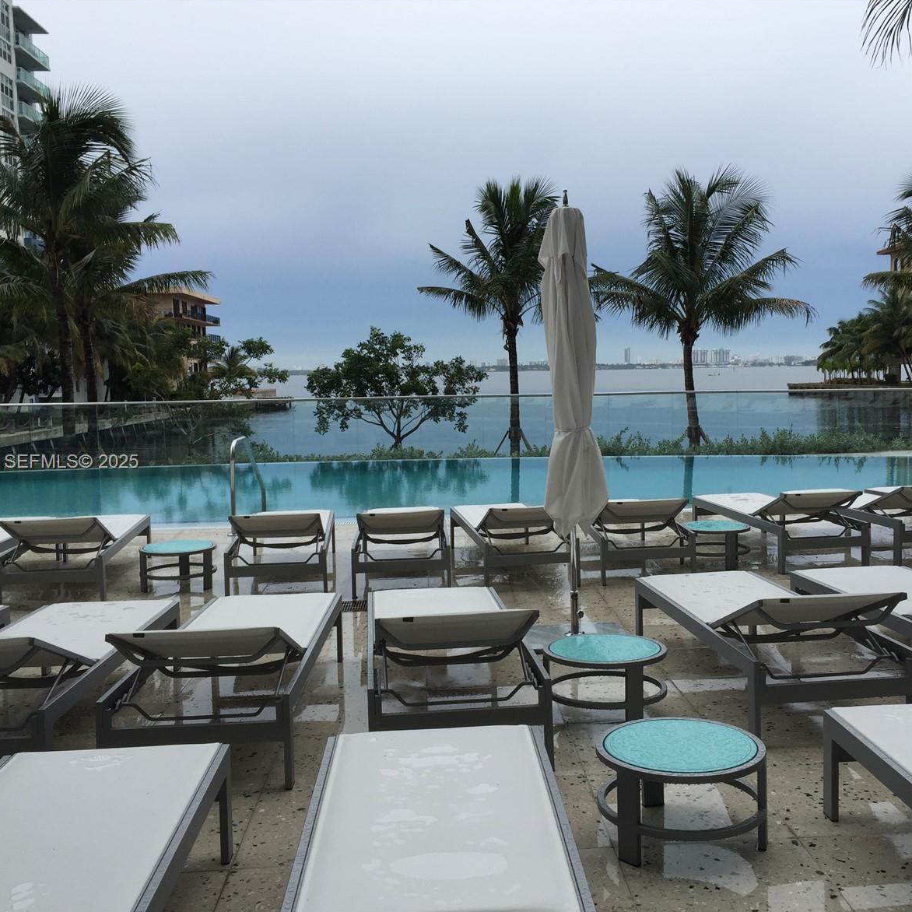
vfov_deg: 47.2
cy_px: 463
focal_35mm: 35
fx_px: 1043
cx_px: 519
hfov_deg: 47.1
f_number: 2.2
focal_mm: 4.15
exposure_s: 1/2198
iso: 32
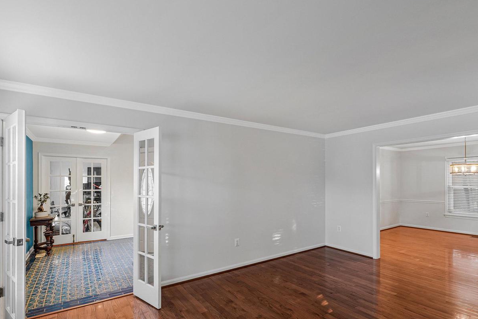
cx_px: 263
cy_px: 179
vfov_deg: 66.1
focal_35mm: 18
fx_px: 244
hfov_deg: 88.6
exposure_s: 1/5
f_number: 8
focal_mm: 15.3
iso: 400
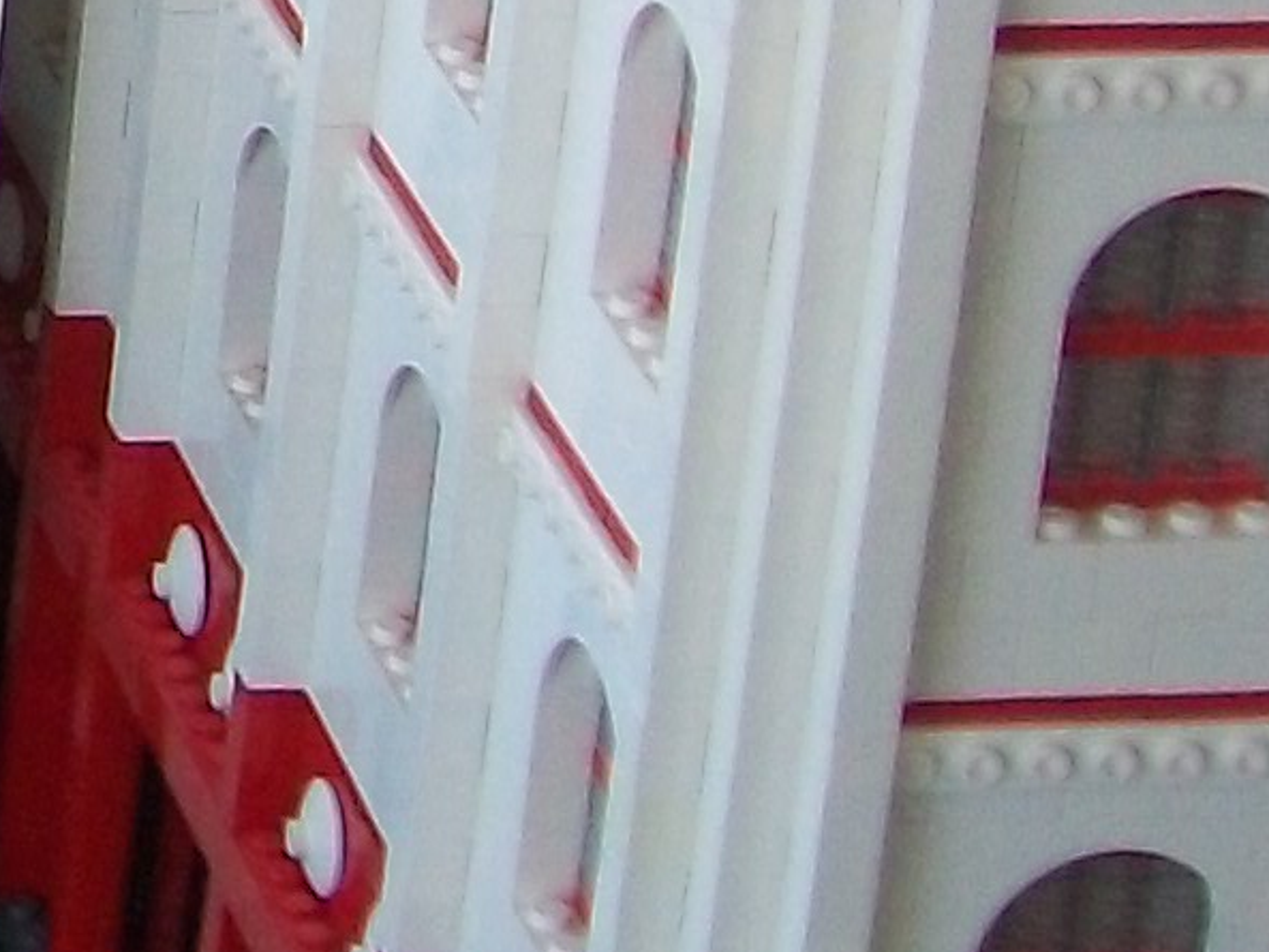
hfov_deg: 8.9
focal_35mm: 198
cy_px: -1121
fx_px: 7260
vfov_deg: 7.2
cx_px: -1881
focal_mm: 6
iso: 80
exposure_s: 1/200
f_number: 2.7
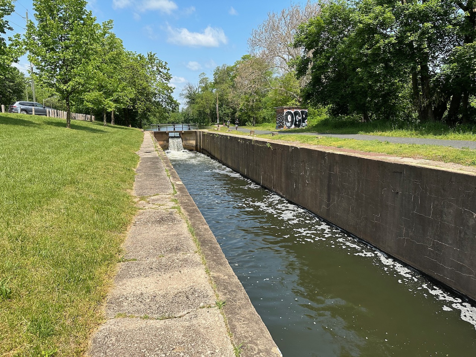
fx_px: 330
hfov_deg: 71.6
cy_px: 178
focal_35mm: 24
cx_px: 238
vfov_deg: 56.8
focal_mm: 6.86
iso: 80
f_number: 1.78
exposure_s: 1/3597
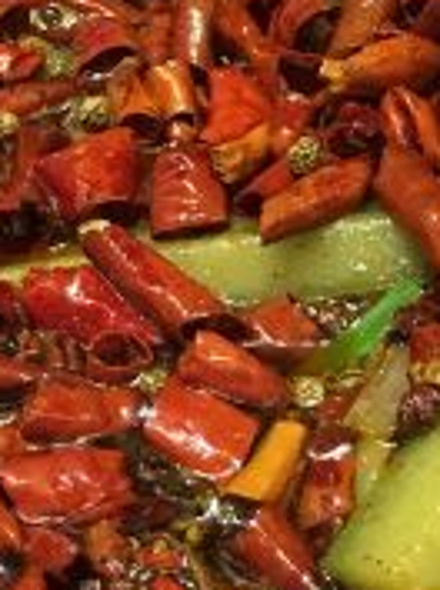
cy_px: 207
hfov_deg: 12.8
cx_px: 335
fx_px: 1956
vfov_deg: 17.1
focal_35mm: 115
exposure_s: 1/33
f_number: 2.2
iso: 250
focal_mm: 4.15
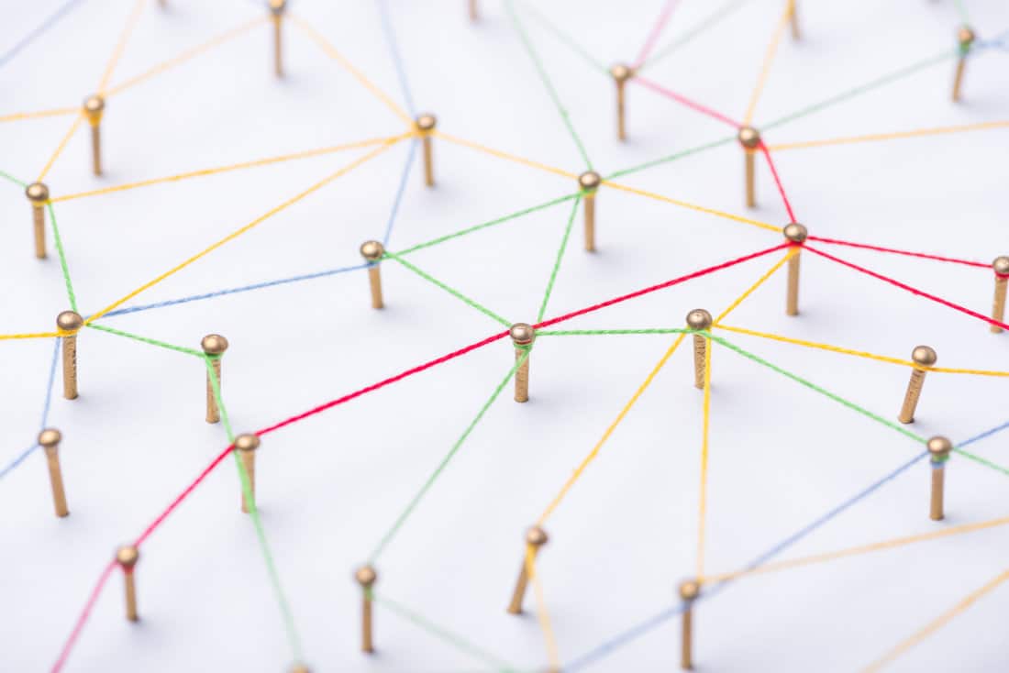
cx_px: 504
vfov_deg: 13.0
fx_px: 2944
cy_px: 336
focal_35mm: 105
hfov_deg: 19.5
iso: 100
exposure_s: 1/160
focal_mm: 105
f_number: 8
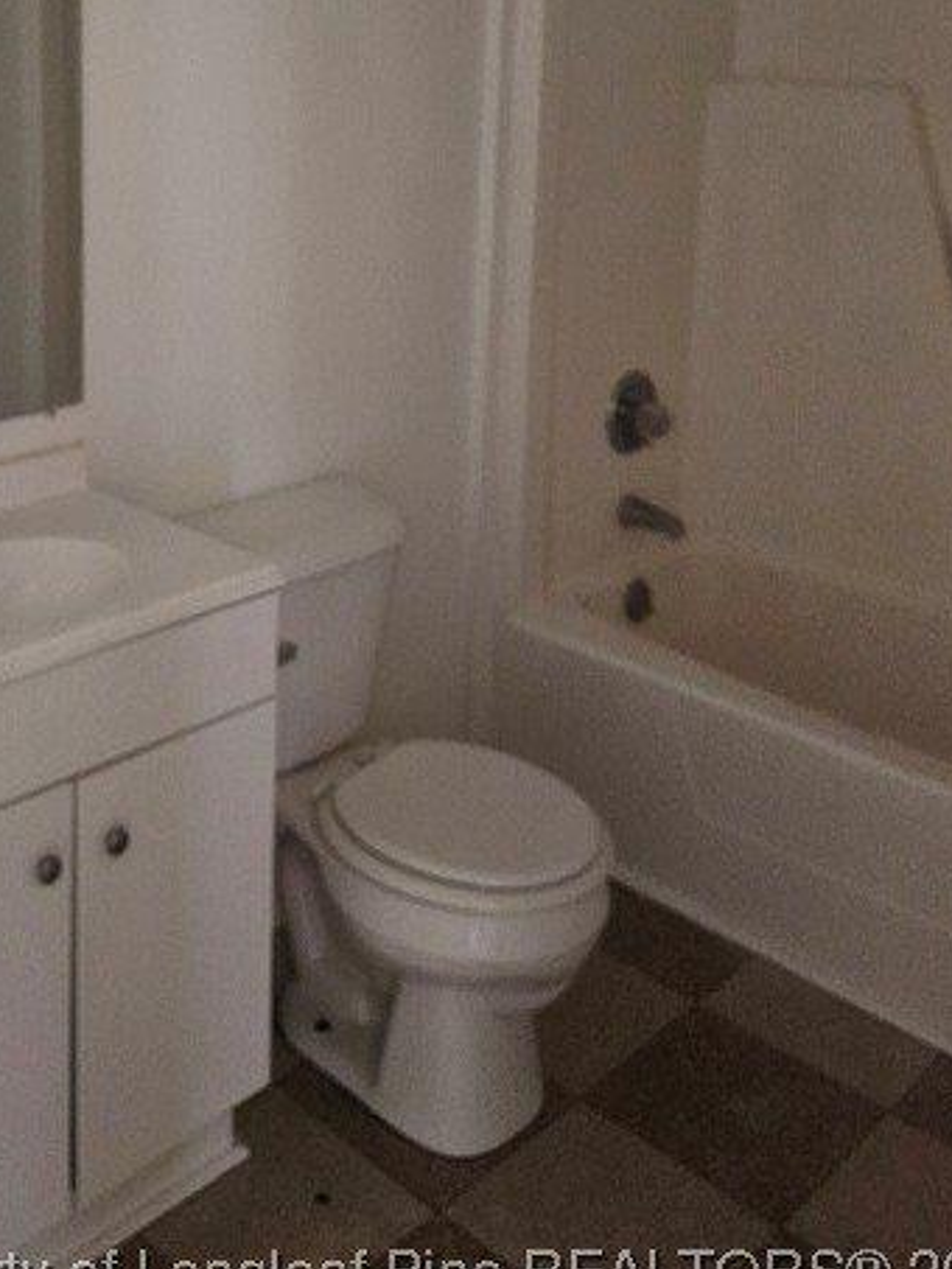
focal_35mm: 39
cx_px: 249
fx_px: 1429
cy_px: 261
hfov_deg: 36.1
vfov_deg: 45.5
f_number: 1.7
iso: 800
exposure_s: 1/24
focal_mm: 6.3
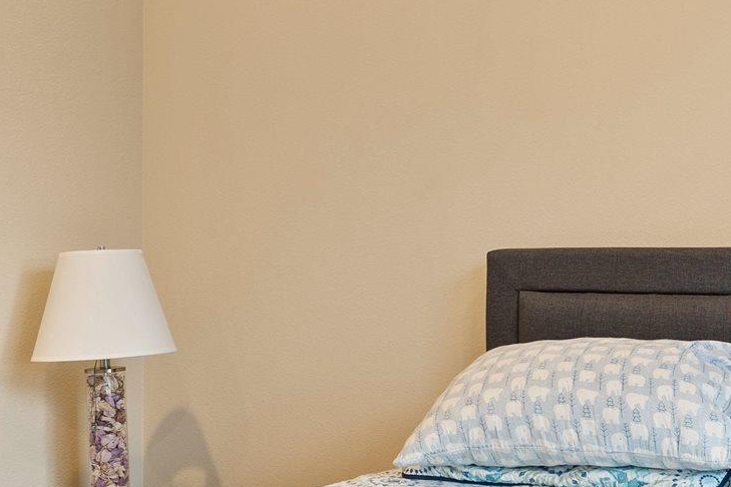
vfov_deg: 22.9
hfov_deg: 33.3
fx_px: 1198
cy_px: 308
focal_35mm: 59
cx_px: 543
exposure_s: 1/3
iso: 160
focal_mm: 14
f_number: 5.6
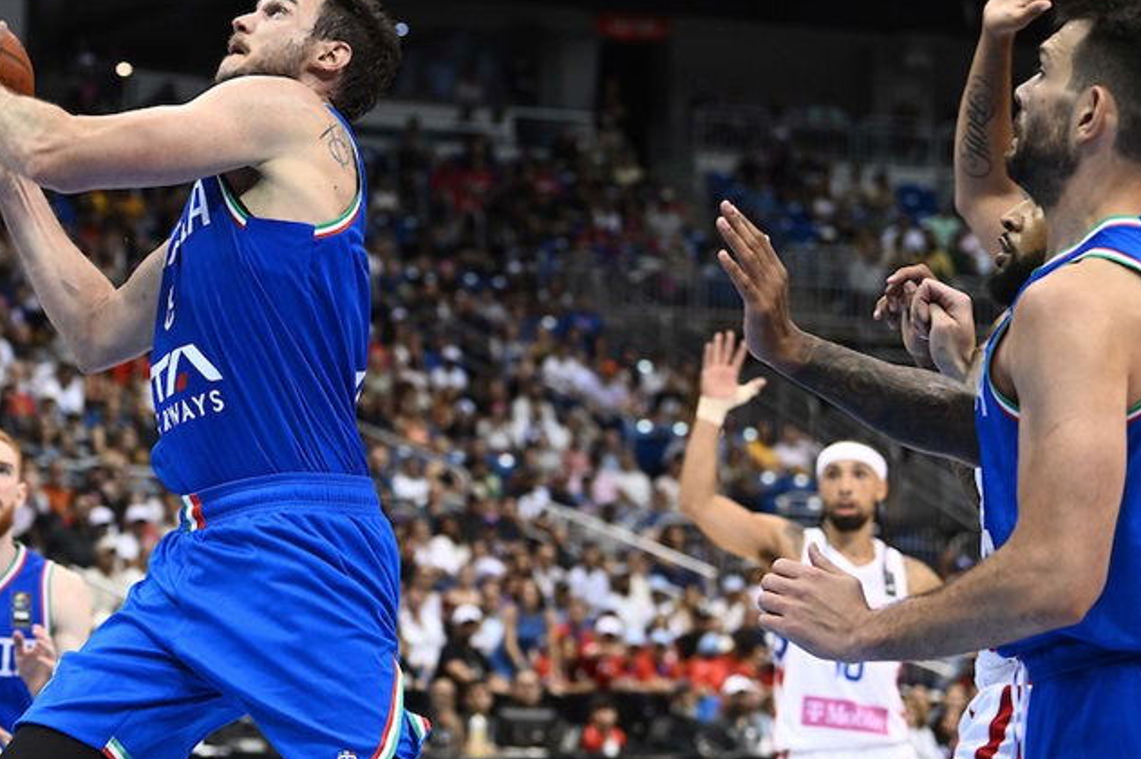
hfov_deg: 18.3
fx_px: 3516
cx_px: 288
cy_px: 358
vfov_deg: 12.3
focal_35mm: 111
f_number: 3.5
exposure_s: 1/1250
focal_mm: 70
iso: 2500
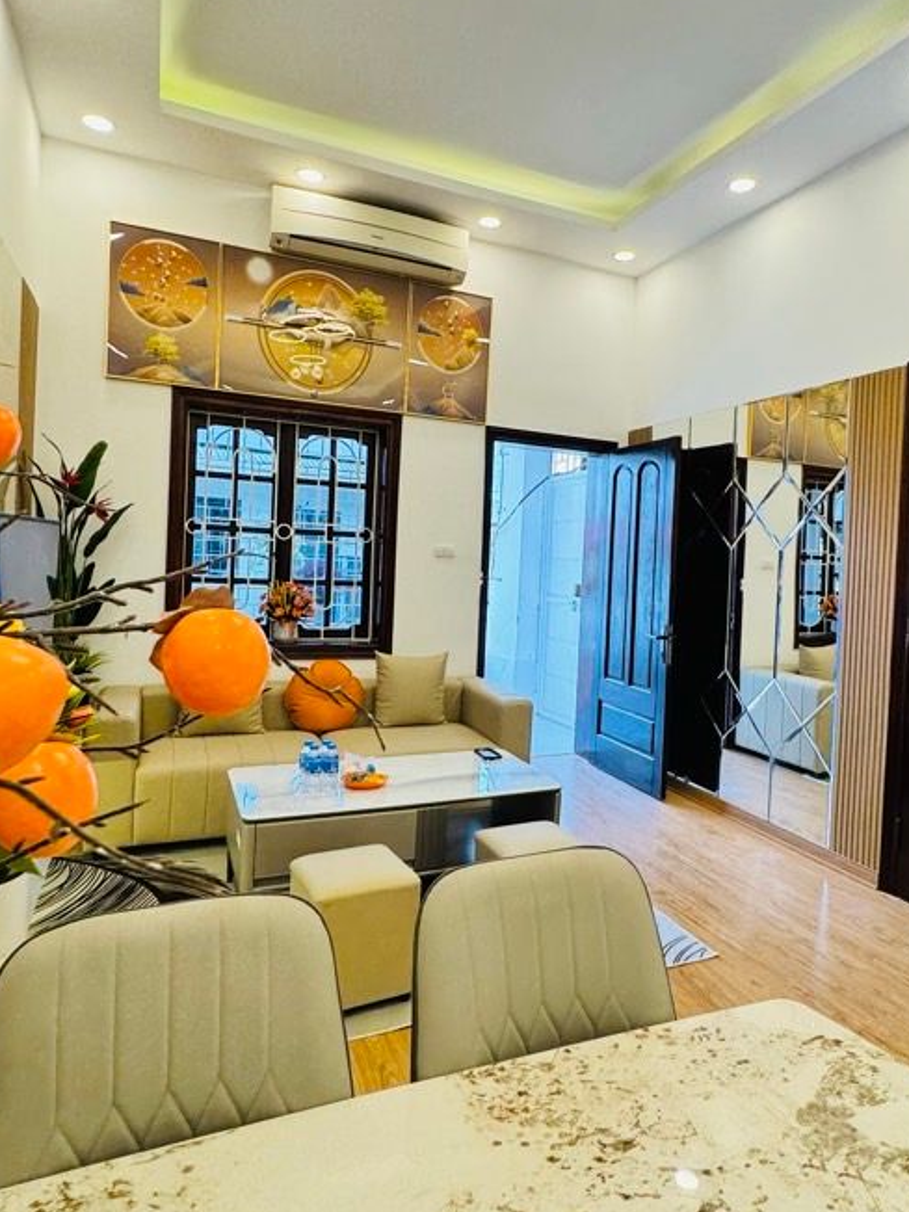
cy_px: 574
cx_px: 517
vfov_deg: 76.3
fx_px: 770
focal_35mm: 22
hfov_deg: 60.8
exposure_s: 1/100
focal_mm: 2.22
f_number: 2.2
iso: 125
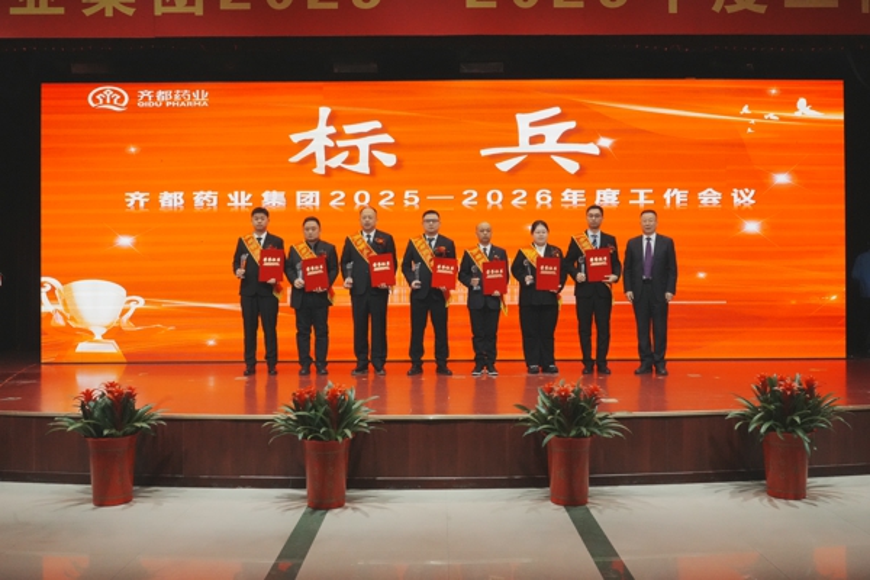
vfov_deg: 43.6
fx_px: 725
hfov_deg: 61.9
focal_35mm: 30
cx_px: 435
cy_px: 290
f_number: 14
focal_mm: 30
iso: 12800
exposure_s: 1/320
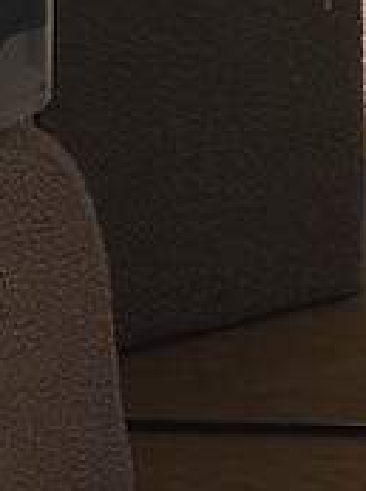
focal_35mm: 178
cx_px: 1084
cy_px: -505
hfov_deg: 7.4
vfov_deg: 10.2
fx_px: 2519
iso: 200
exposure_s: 1/110
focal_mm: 6.76
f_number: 1.78
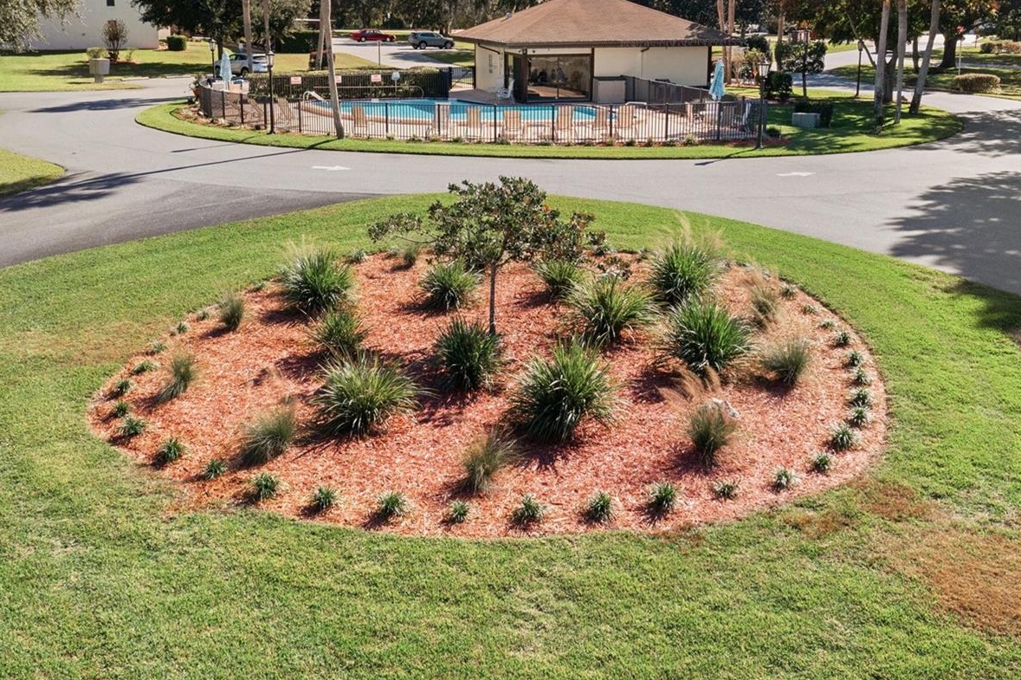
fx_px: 1077
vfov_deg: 34.8
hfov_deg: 50.7
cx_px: 497
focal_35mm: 38
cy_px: 250
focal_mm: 10.26
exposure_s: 1/500
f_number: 5
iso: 100
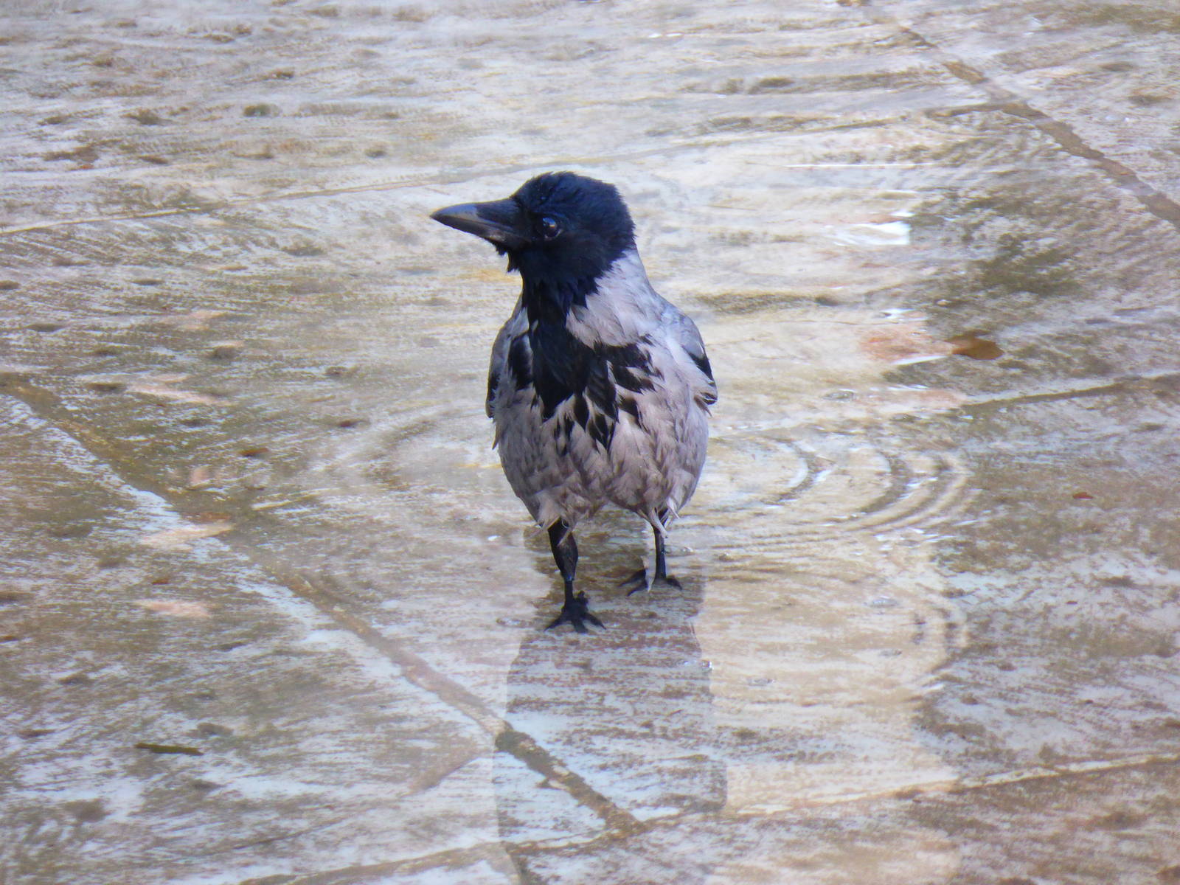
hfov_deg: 4.1
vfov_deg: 3.1
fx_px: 16362
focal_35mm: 480
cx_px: 590
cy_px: 442
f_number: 6.4
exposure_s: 1/50
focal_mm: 86
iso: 400
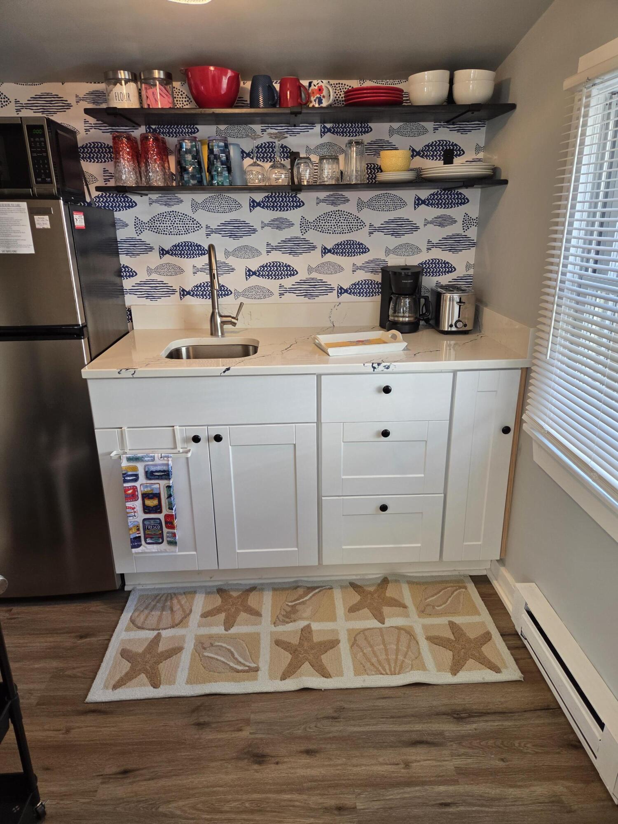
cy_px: 412
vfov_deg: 73.9
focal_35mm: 23
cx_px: 309
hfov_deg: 58.9
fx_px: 547
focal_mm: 5.4
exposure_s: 1/120
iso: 160
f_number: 1.8
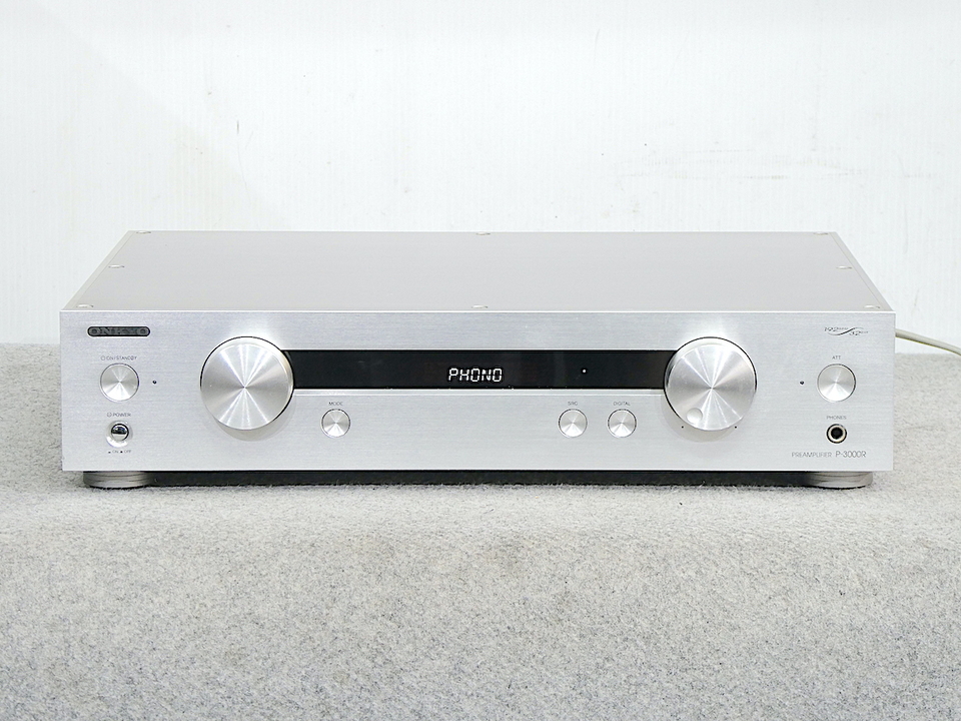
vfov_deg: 12.9
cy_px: 360
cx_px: 480
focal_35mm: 115
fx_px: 3193
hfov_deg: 17.1
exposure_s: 1/10
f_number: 5.1
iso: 200
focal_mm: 20.6
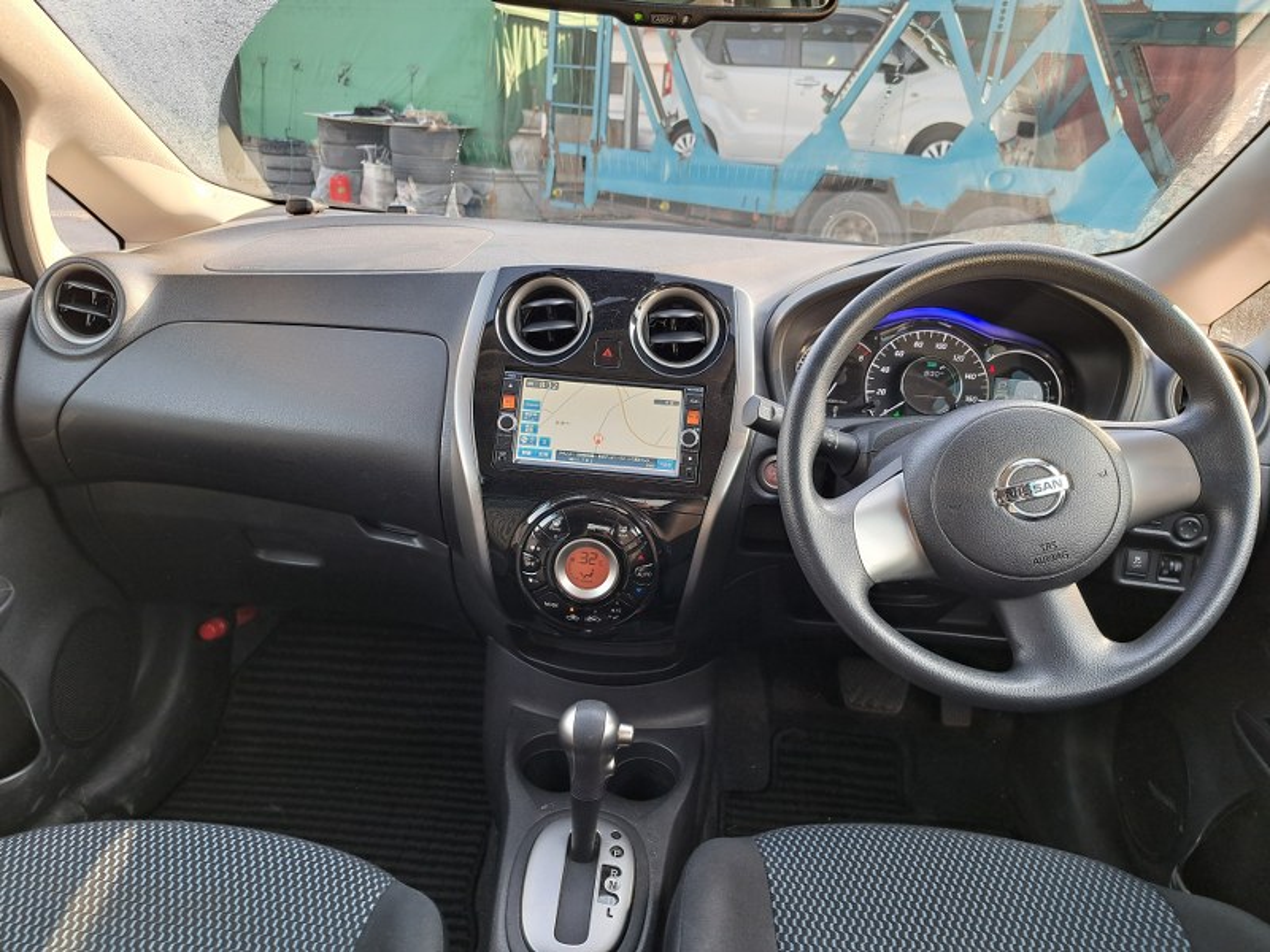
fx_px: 881
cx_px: 635
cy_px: 476
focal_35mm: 24
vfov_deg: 56.8
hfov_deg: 71.6
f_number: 1.8
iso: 50
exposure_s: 1/100
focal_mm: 5.23
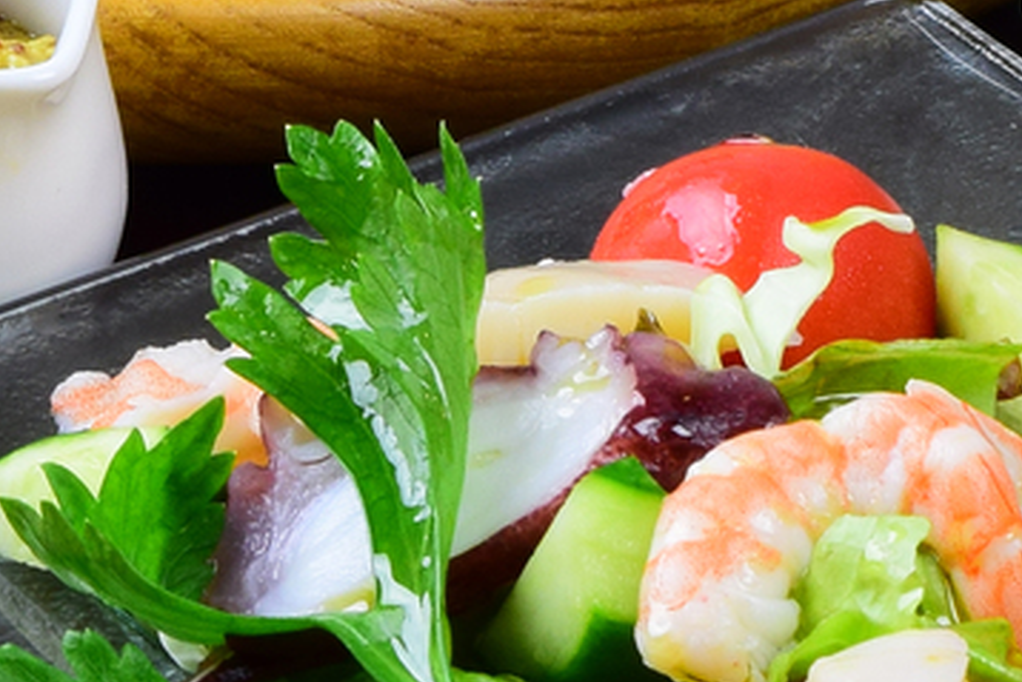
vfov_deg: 3.0
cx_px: 20
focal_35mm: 461
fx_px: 13086
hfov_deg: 4.5
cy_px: -204
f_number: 14
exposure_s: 1/6
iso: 320
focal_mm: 55
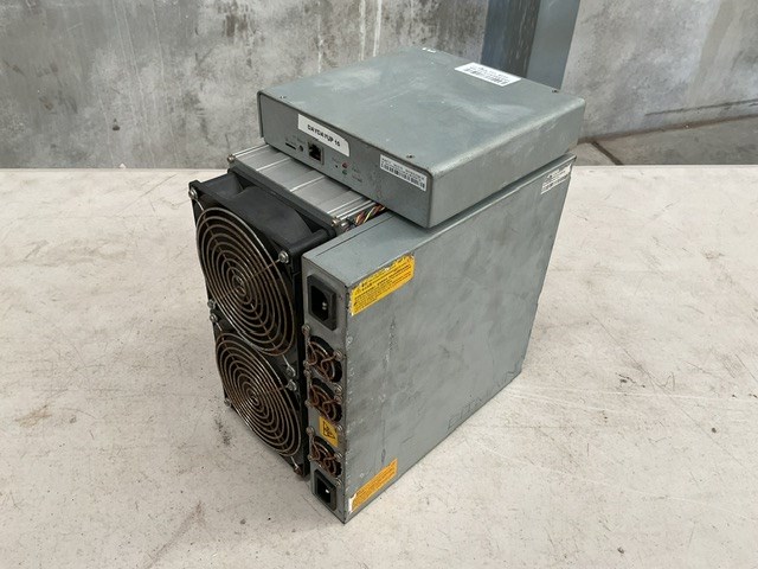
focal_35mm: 29
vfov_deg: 48.2
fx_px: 635
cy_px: 284
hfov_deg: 61.7
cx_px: 379
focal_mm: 3
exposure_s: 1/50
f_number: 1.8
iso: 50
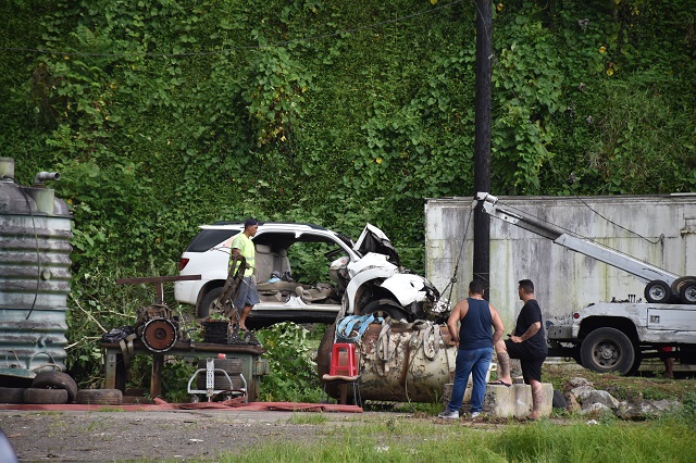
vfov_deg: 6.5
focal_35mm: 210
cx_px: 348
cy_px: 232
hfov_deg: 9.8
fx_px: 4058
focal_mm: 140
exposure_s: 1/400
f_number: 5.6
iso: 400
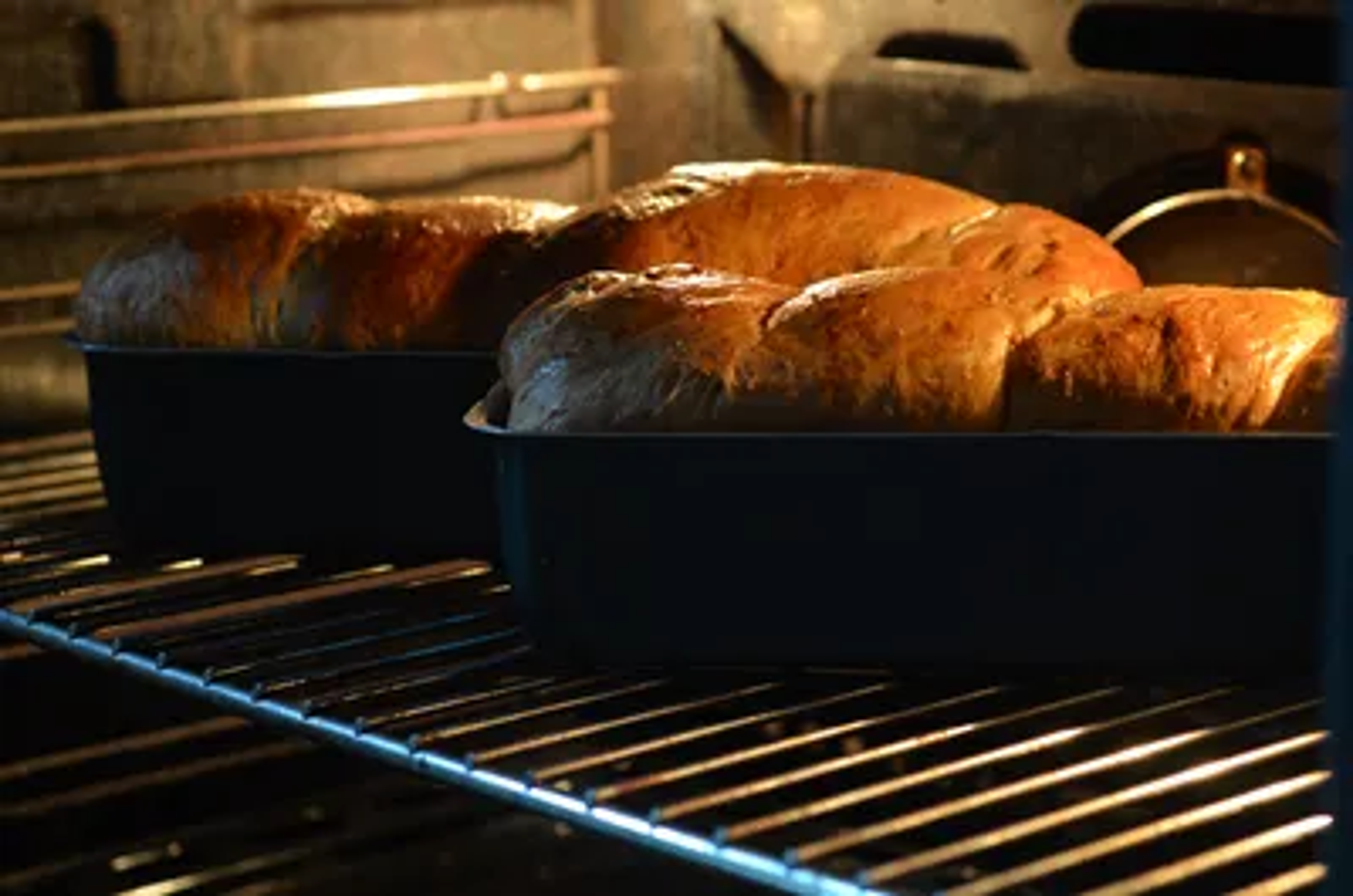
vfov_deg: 9.1
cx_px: 676
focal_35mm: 150
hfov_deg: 13.7
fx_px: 5626
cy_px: 448
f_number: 4
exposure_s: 1/2
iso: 200
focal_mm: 100
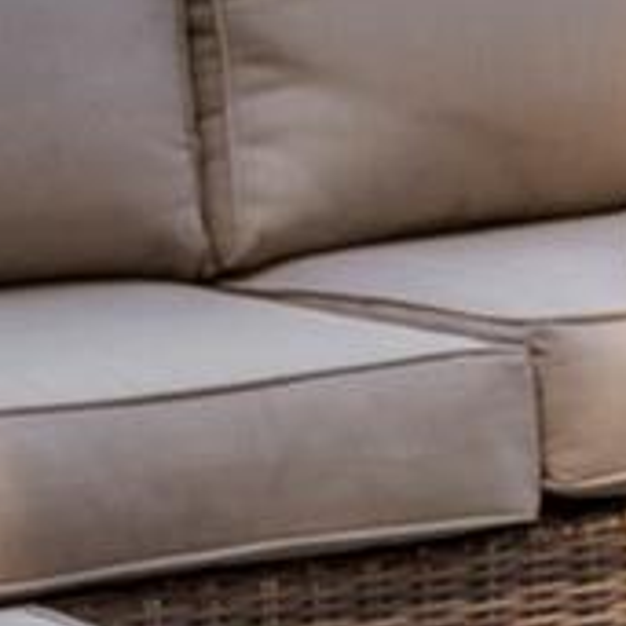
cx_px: 1871
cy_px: -373
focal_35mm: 247
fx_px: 5054
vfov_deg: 7.0
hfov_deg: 6.5
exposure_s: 1/15
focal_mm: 31
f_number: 14
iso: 200
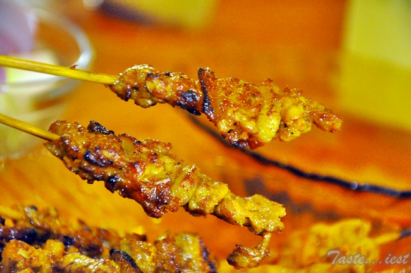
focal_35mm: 158
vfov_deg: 8.7
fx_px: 1796
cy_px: 136
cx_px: 206
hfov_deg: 13.1
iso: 3200
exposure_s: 1/60
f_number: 5.6
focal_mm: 105
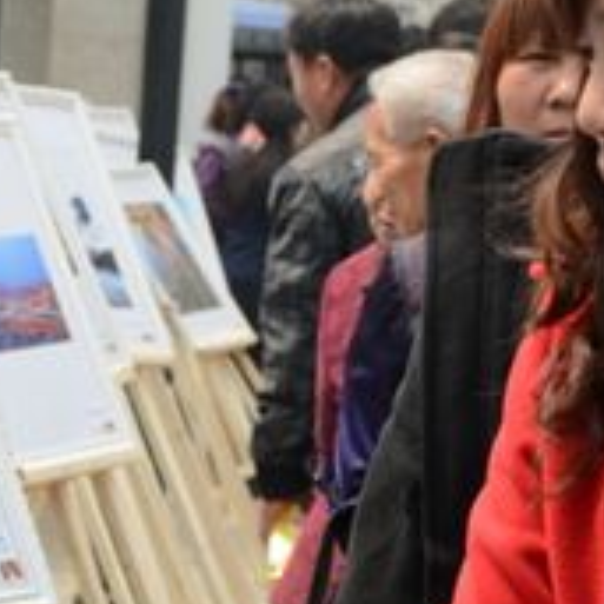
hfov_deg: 6.9
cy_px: 401
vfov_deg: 6.9
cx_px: 629
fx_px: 5014
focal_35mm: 254
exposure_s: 1/200
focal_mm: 38
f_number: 5.6
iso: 100
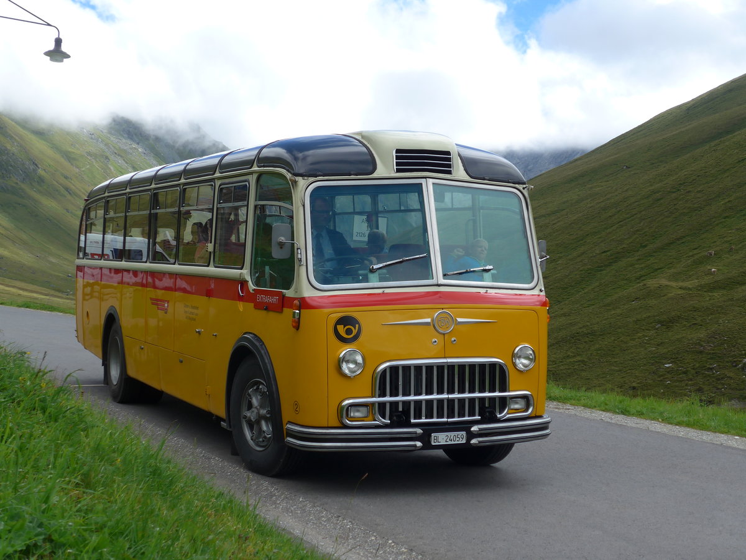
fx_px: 1271
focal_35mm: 59
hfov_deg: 32.7
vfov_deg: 24.8
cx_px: 373
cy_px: 280
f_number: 3.5
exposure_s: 1/1000
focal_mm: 12
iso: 80
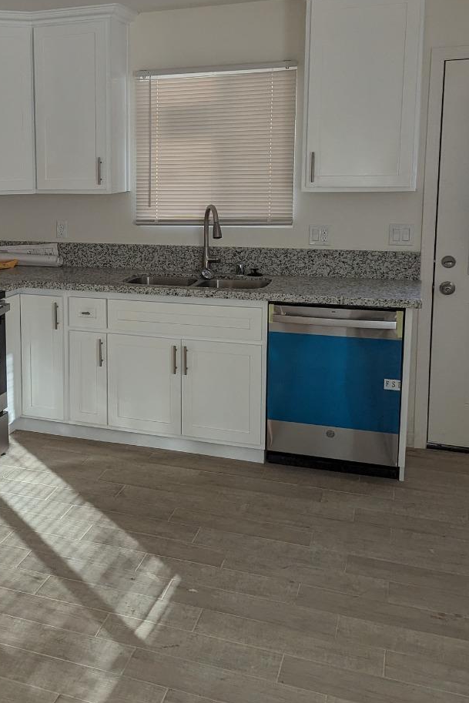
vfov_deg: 47.1
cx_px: 37
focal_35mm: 41
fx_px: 801
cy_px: 276
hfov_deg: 31.0
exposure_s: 1/225
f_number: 1.85
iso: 97
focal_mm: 6.81
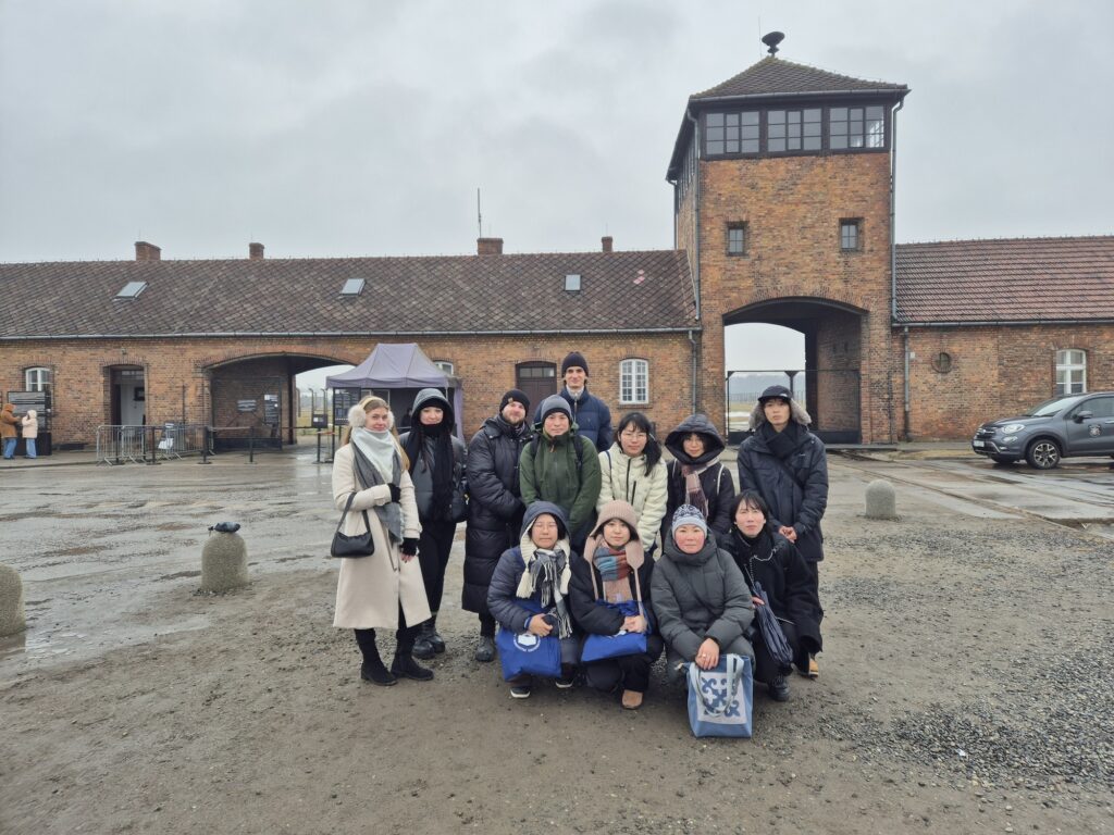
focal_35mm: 23
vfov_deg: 58.9
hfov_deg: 73.9
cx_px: 557
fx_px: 740
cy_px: 418
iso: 25
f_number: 1.8
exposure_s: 1/375
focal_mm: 5.4
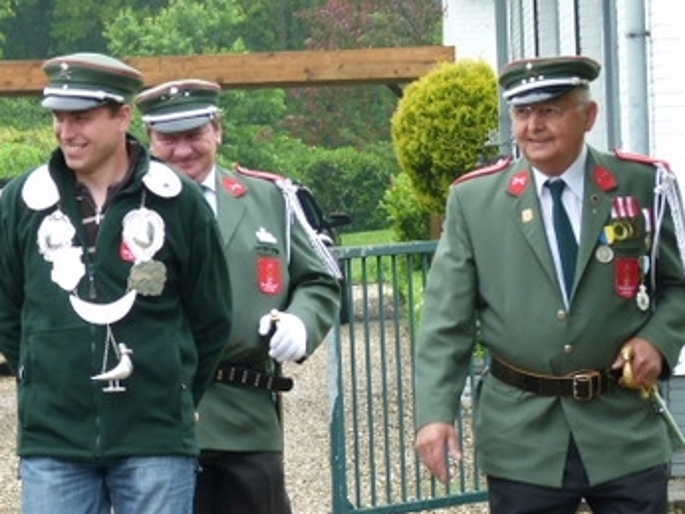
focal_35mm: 233
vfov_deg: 6.4
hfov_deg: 8.5
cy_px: 375
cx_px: 314
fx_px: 4612
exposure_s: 1/80
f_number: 3.6
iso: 100
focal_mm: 24.1
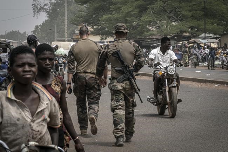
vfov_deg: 8.3
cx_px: 114
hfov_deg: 12.5
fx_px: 1045
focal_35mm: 165
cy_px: 76
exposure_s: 1/500
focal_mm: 110
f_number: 18
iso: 1000
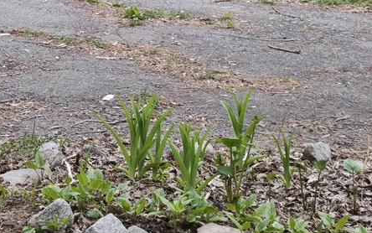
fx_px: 1603
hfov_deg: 13.2
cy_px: -124
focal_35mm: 158
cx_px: 59
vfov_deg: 8.1
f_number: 1.62
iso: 50
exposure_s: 1/132
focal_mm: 6.55
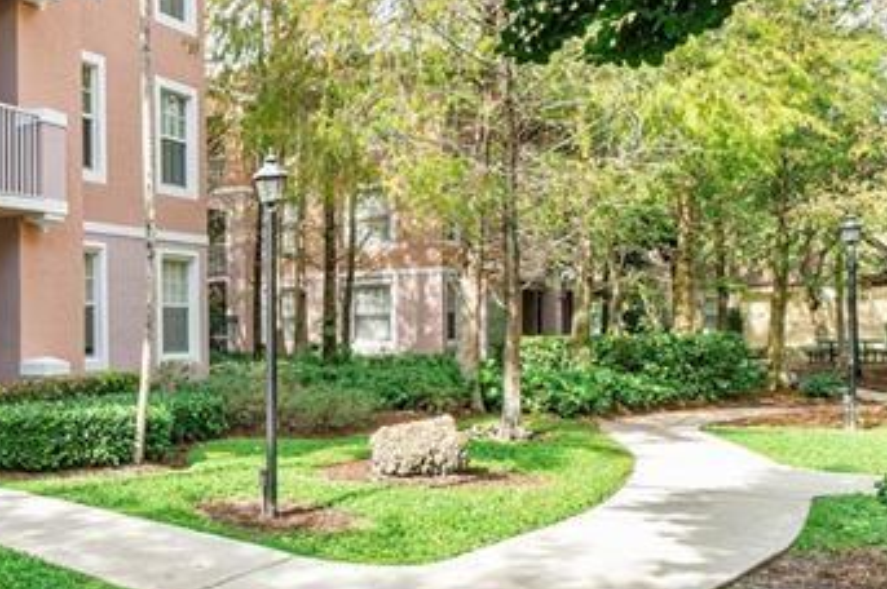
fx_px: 862
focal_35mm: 35
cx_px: 44
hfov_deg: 47.3
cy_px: 327
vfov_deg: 37.7
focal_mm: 10
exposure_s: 1/20
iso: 100
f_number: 11
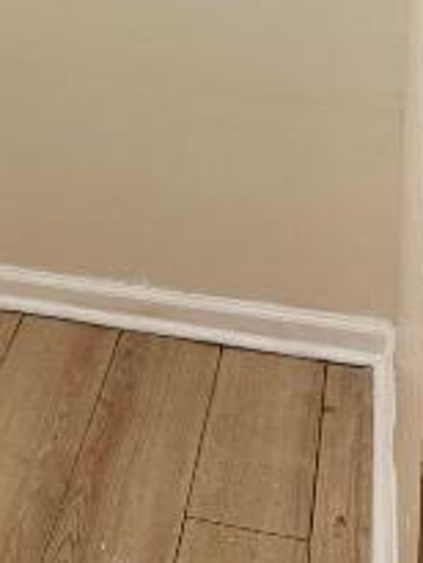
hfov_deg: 16.2
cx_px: 19
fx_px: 1465
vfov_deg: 18.1
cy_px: -395
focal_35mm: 90
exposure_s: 1/60
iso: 125
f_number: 1.78
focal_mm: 6.86
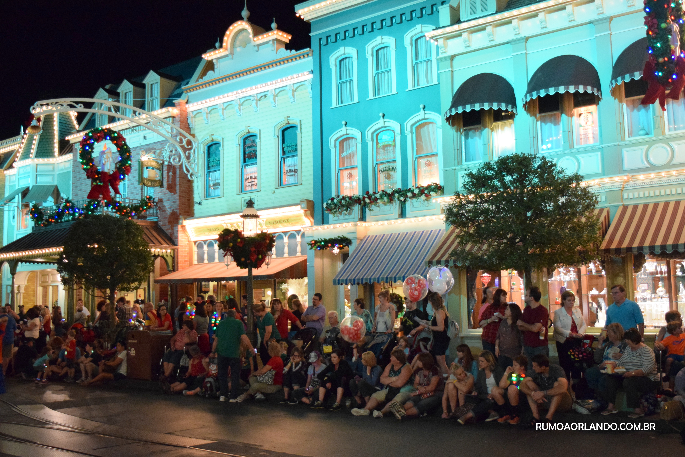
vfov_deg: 35.5
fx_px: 714
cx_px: 342
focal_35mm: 38
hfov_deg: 51.3
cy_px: 228
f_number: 4
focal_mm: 25
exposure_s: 1/40
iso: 3600
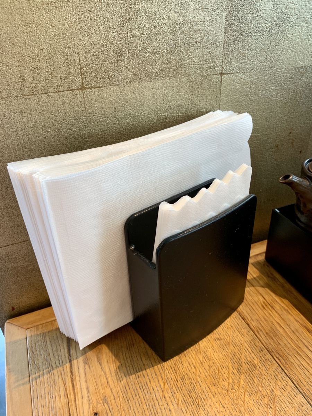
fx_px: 312
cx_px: 156
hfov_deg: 53.1
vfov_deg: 67.3
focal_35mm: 26
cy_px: 208
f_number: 1.8
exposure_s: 1/50
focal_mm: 4.25
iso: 50
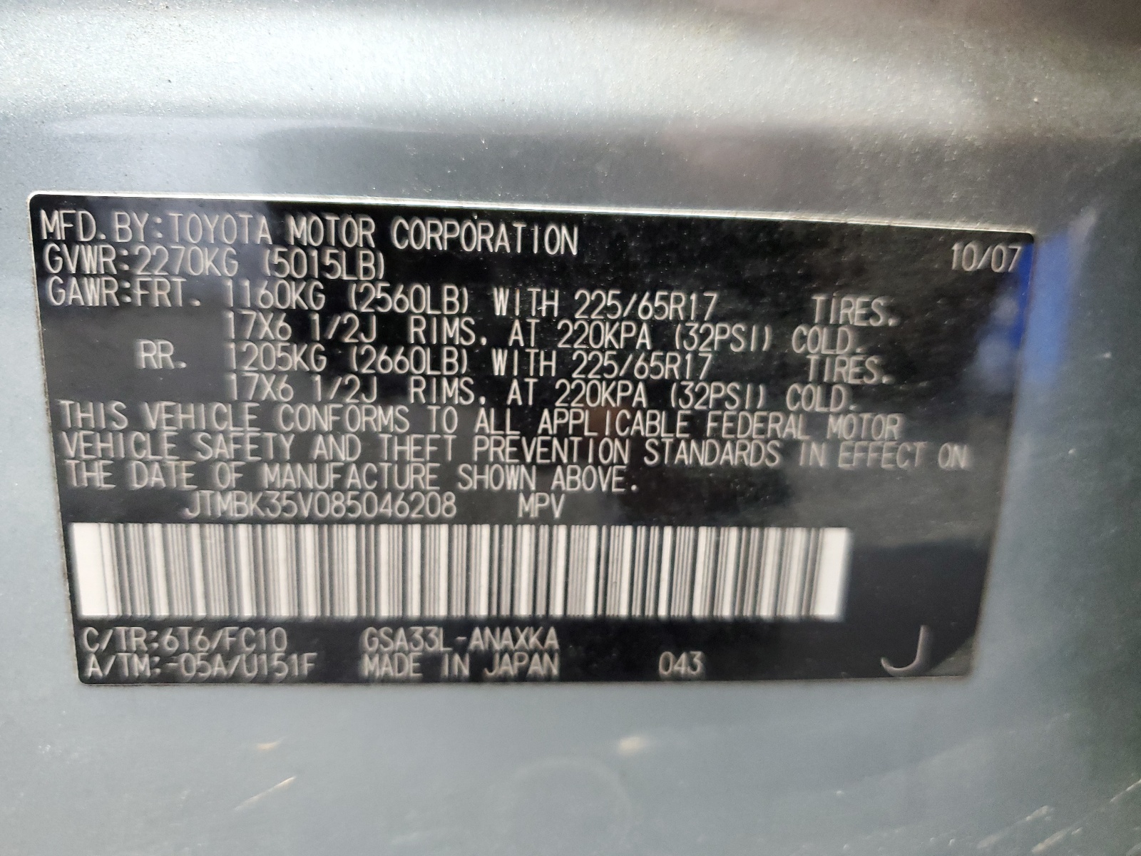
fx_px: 857
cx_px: 570
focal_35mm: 26
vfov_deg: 53.1
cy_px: 428
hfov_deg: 67.3
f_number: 1.5
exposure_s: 1/60.2
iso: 336
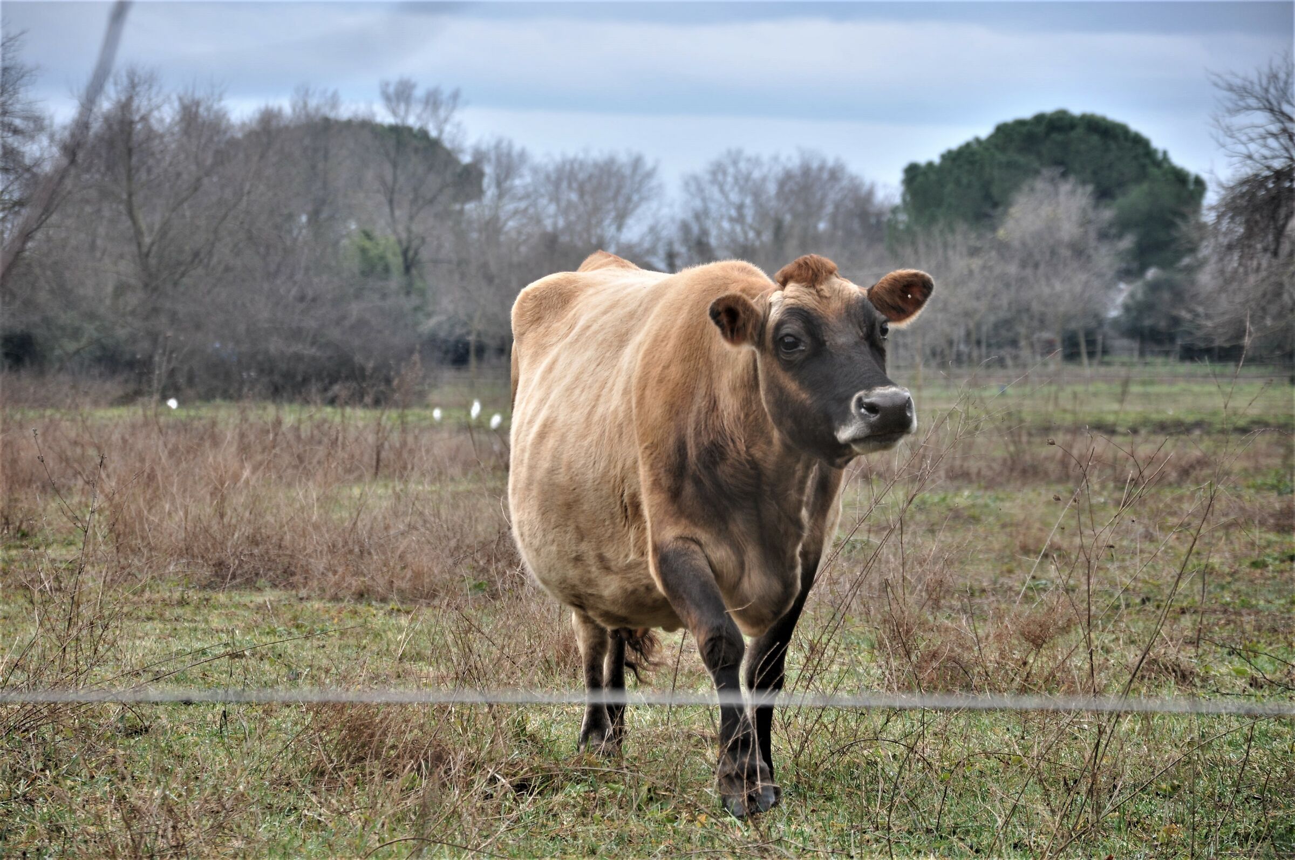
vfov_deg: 8.7
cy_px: 430
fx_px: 5659
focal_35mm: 158
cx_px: 648
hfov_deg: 13.1
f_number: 6.7
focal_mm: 105
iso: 200
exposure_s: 1/180
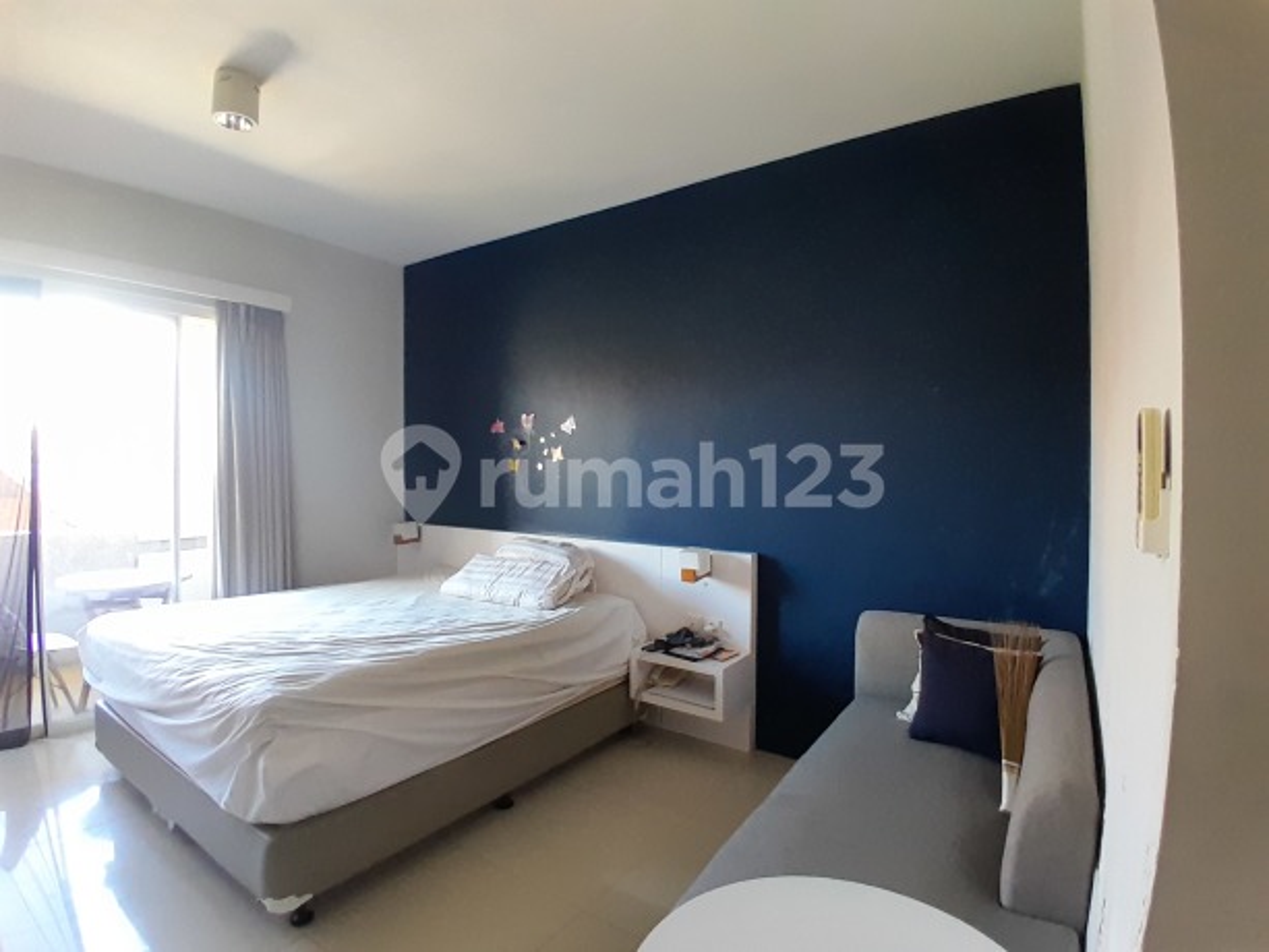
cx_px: 634
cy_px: 476
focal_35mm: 17
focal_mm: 1.46
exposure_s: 1/33
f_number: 2.2
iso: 160
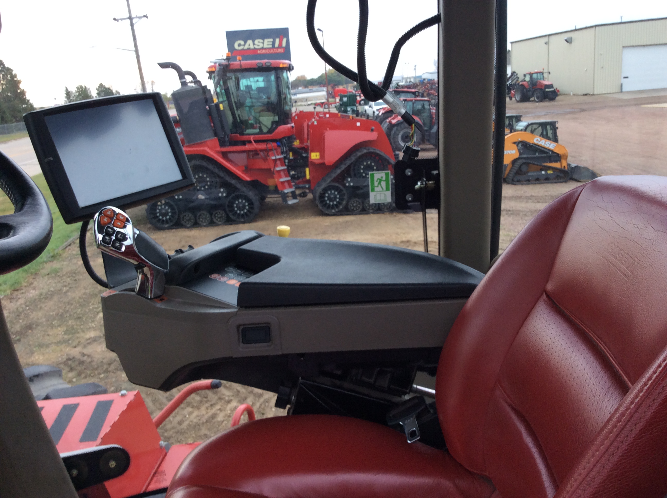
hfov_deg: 56.9
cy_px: 249
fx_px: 616
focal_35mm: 32
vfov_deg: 44.1
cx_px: 334
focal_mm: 3.3
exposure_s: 1/211
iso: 32
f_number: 2.4
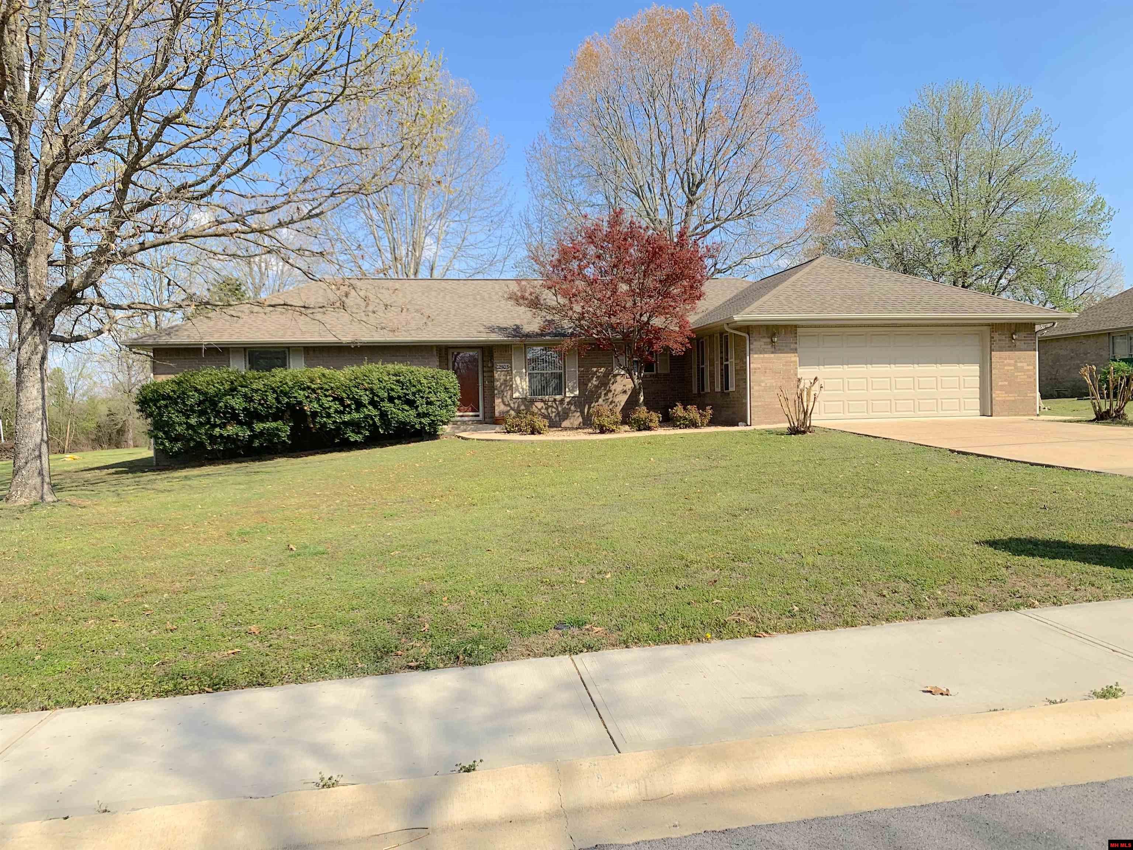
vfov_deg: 53.1
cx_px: 566
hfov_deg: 67.3
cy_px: 425
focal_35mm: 26
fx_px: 851
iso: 25
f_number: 1.8
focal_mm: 4.25
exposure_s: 1/2257
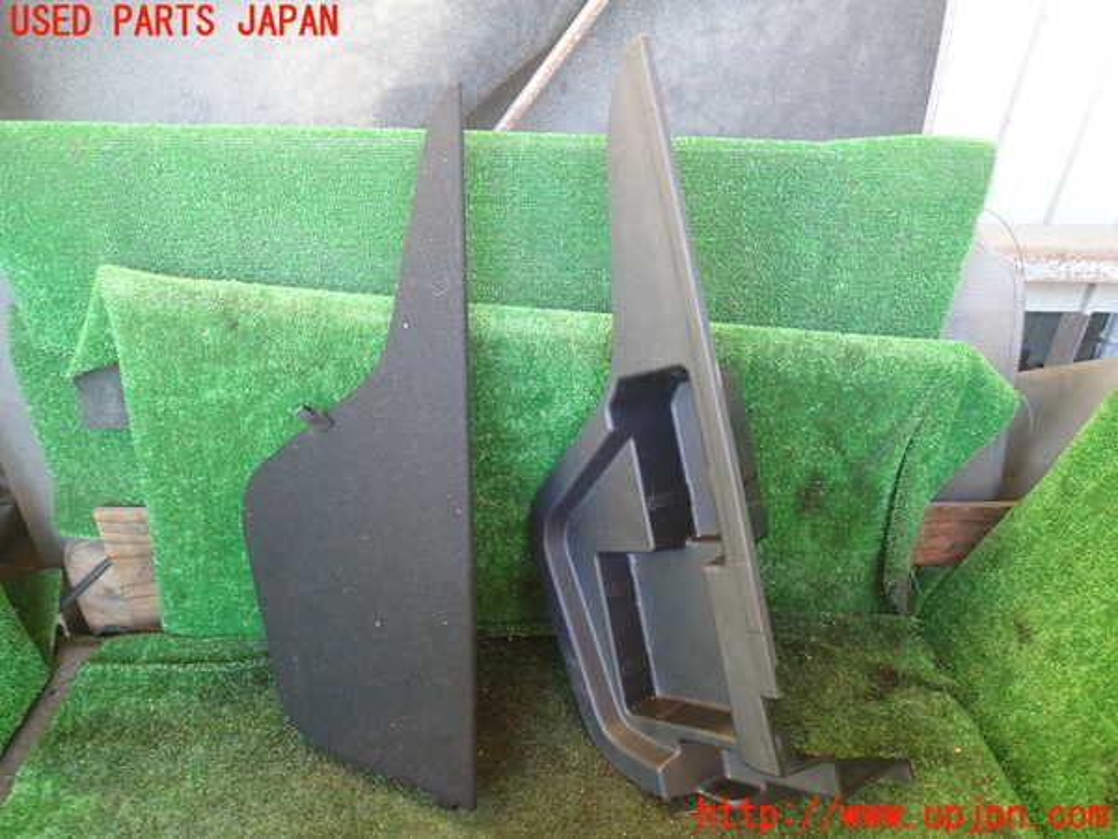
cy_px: 420
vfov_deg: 54.9
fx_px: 807
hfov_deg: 69.4
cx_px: 559
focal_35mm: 25
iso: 200
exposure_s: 1/30
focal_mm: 4.5
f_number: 2
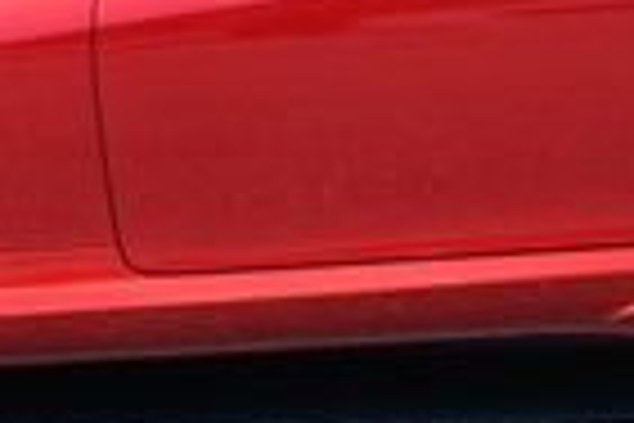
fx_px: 5758
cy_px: -356
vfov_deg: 4.2
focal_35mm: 327
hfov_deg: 6.3
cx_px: 432
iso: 125
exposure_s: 1/250
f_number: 8
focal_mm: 36
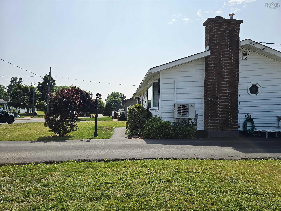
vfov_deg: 58.9
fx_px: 187
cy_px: 106
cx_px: 140
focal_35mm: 23
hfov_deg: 73.9
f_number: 1.7
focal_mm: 6.3
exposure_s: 1/1667
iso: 12
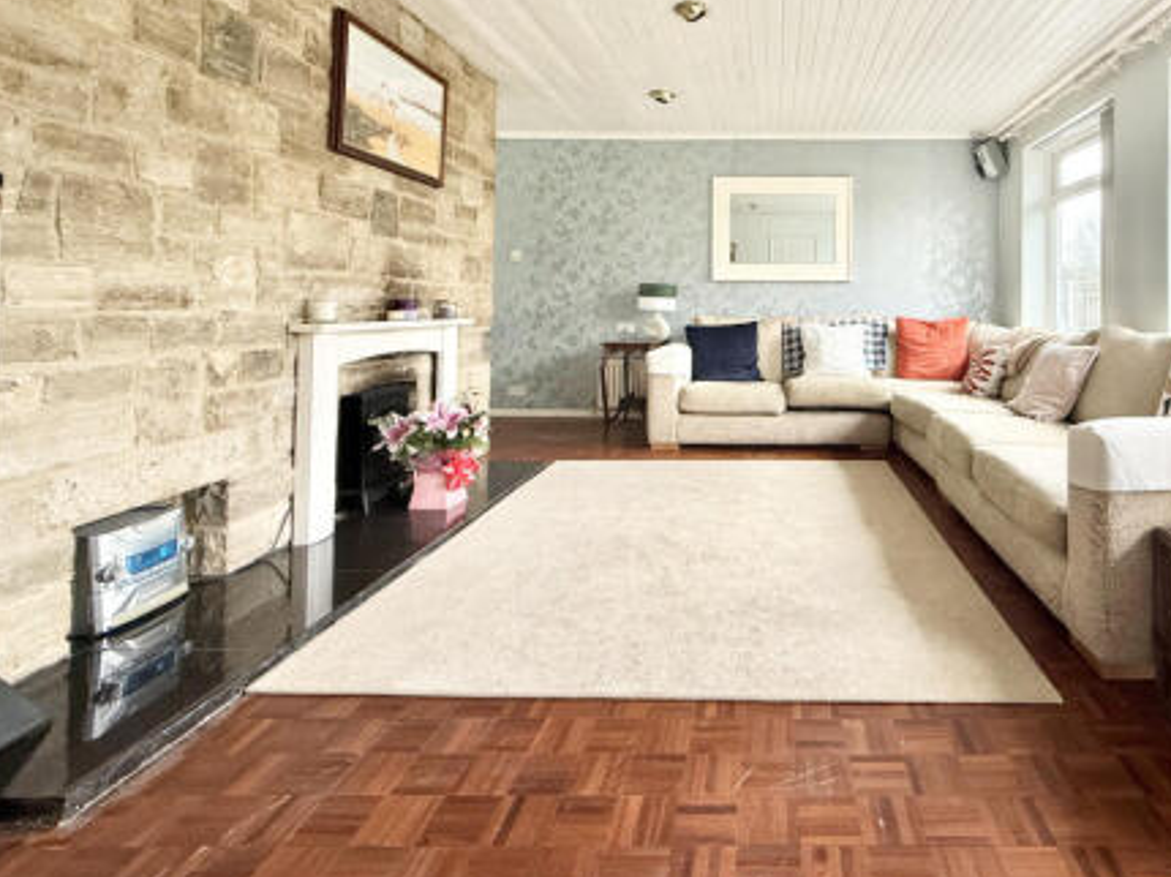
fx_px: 642
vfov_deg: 66.7
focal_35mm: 19
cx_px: 783
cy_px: 290
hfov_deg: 81.8
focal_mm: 2.22
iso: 200
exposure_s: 1/99
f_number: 2.2
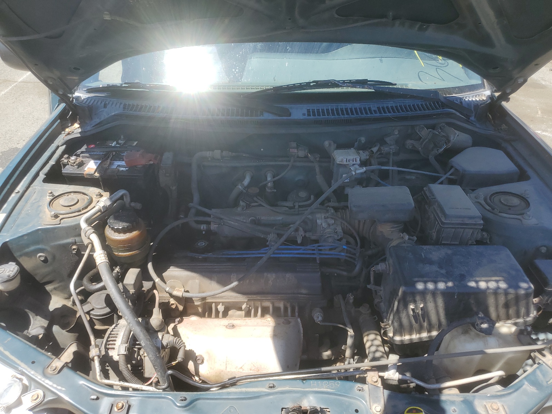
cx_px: 276
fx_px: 415
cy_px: 207
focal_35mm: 26
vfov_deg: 53.1
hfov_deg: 67.3
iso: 50
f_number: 1.5
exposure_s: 1/1250
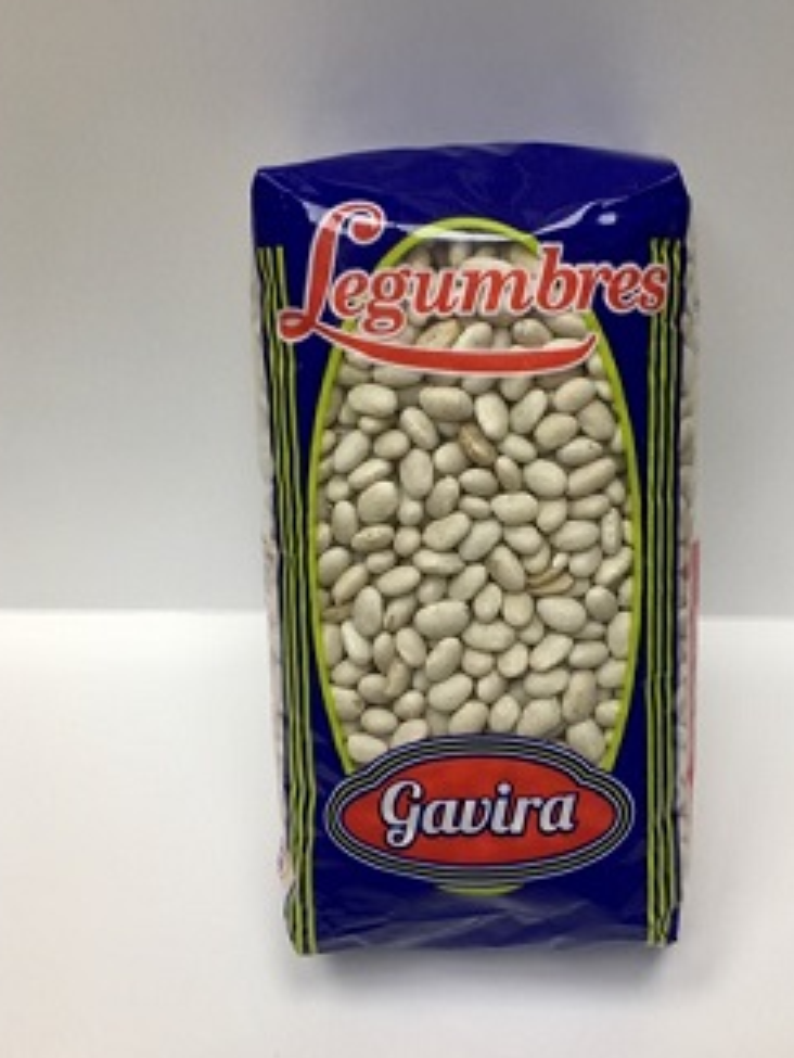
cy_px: 527
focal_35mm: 38
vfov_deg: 49.0
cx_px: 472
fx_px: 1161
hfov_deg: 37.6
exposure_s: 1/100
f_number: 2.2
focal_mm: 4.15
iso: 40
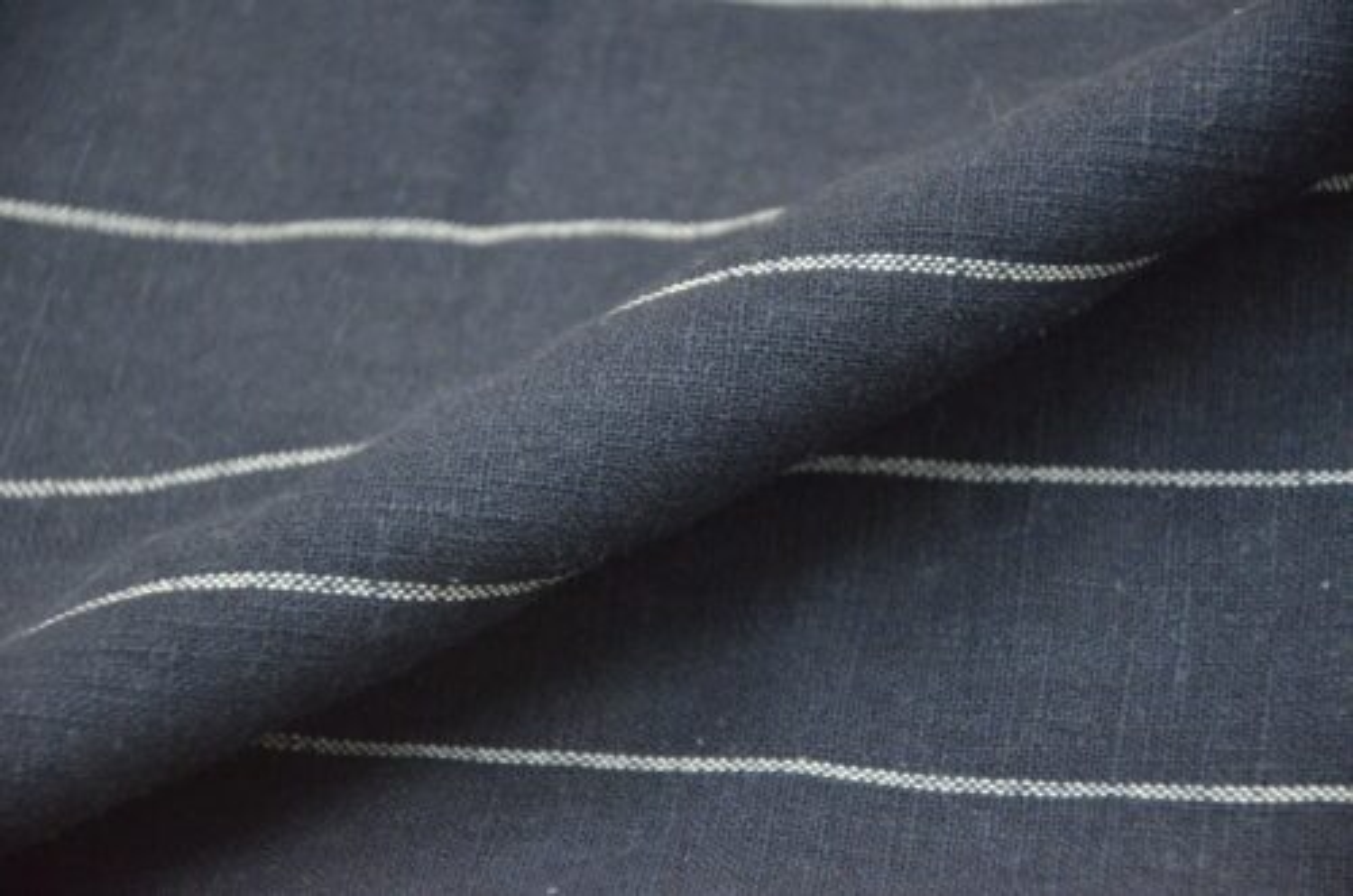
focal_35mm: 158
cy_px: 448
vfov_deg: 8.7
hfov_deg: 13.1
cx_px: 676
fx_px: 5906
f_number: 5.6
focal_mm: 105
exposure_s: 1/1500
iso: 5000
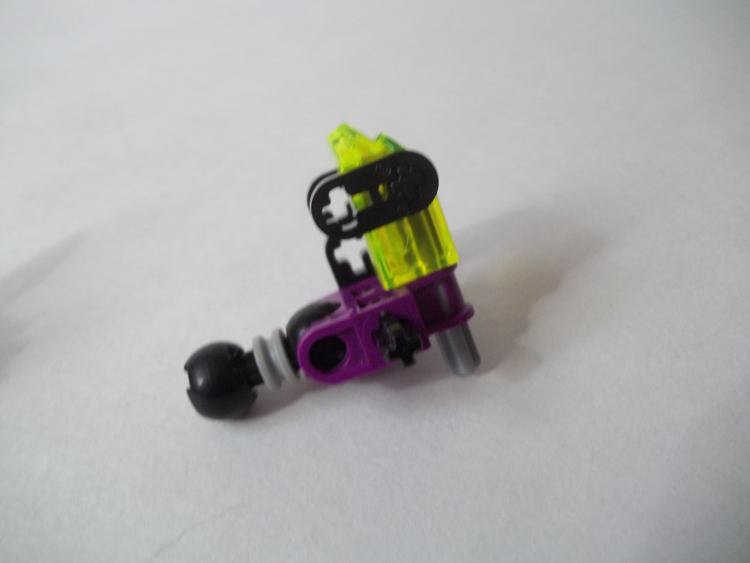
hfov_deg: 56.8
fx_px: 693
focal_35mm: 32
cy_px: 282
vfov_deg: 44.2
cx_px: 375
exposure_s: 1/15
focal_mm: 5.7
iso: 160
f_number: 2.9
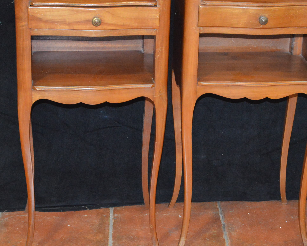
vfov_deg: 16.0
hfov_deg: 19.9
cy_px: 98
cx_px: 180
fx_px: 872
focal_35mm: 96
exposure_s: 1/60
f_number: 5.3
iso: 3200
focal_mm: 44
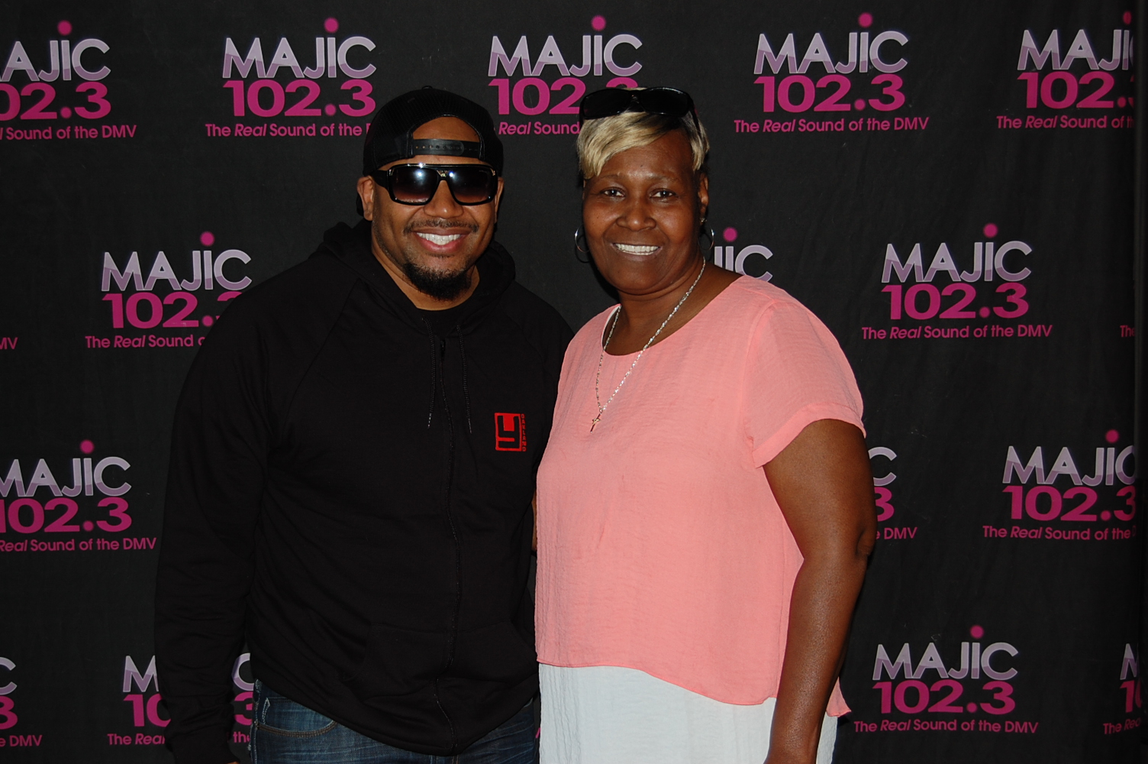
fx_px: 1816
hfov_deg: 35.1
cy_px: 382
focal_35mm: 57
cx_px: 574
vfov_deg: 23.7
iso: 200
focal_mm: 38
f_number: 5.6
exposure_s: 1/125
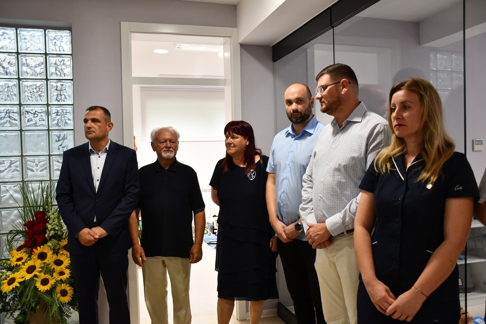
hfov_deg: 61.9
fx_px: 405
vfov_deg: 43.6
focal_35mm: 30
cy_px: 162
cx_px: 243
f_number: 3.5
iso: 900
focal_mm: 20
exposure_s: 1/125
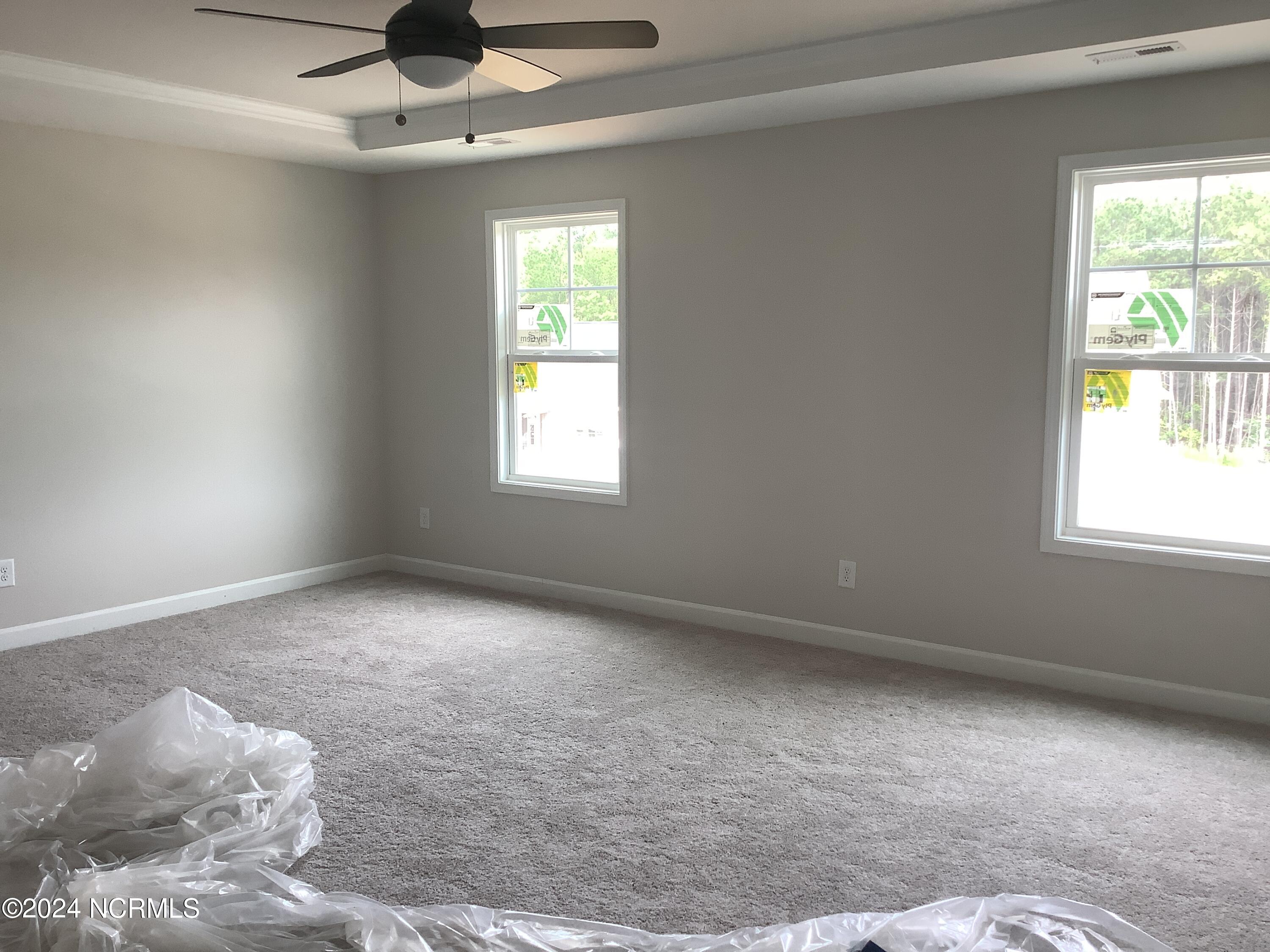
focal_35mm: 31
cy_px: 476
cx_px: 635
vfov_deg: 45.4
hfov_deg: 58.4
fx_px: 1137
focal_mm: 3.3
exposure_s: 1/50
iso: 50
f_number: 2.4
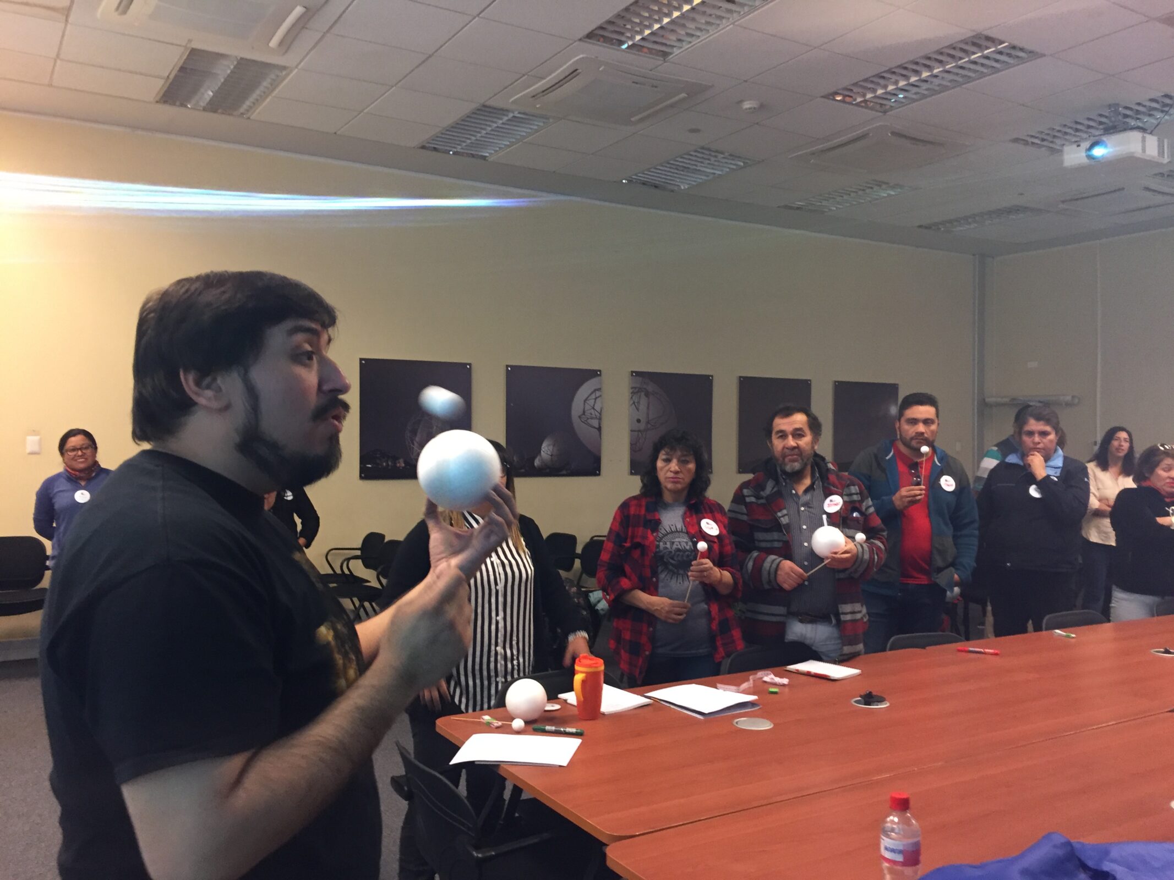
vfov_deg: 48.2
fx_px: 984
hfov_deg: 61.7
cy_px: 440
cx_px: 587
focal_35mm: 29
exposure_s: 1/33
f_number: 2.2
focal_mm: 4.15
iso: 200
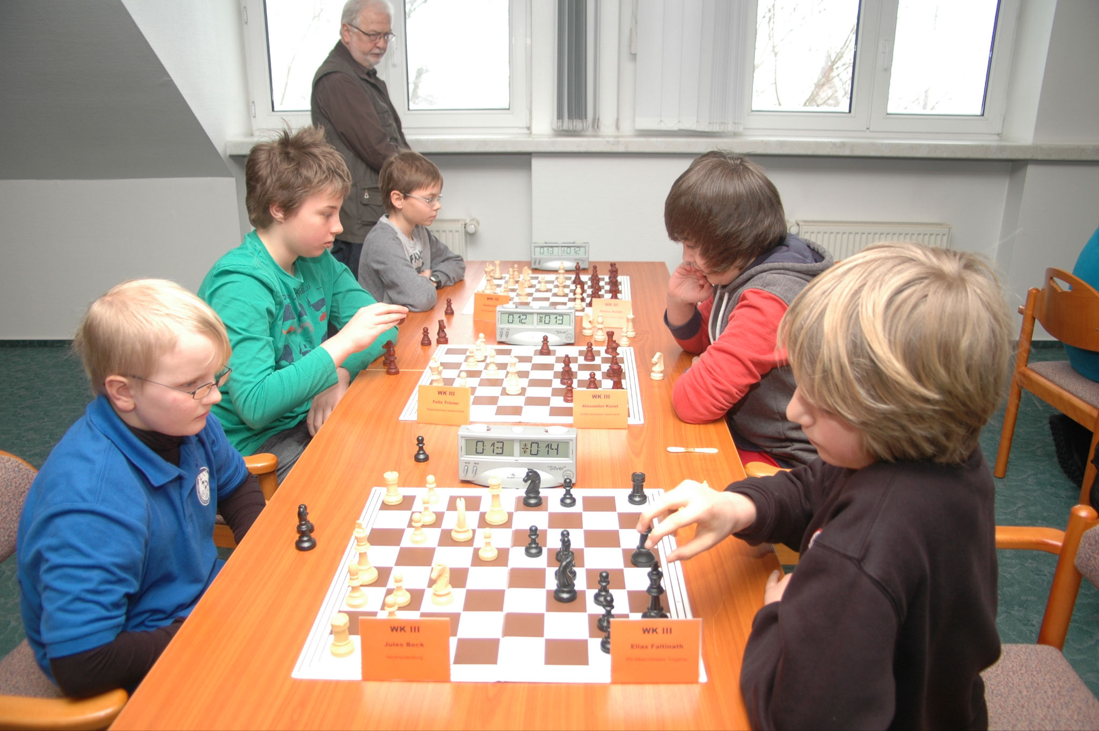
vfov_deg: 47.9
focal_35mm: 27
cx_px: 550
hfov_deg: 67.4
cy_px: 366
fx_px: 824
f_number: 4
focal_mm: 18
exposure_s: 1/60
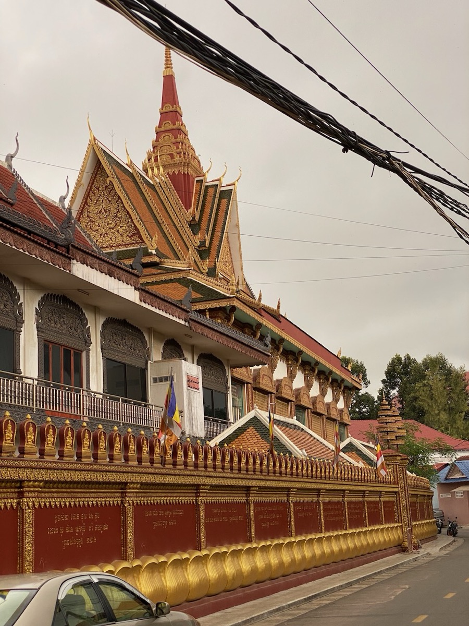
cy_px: 313
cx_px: 234
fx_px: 939
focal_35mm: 52
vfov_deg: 36.8
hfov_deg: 28.0
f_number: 2
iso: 40
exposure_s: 1/122
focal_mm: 6
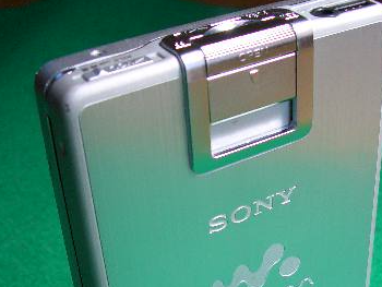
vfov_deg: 22.6
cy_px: 240
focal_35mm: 64
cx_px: 223
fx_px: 707
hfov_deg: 30.2
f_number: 2.6
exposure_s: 1/100
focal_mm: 5.8
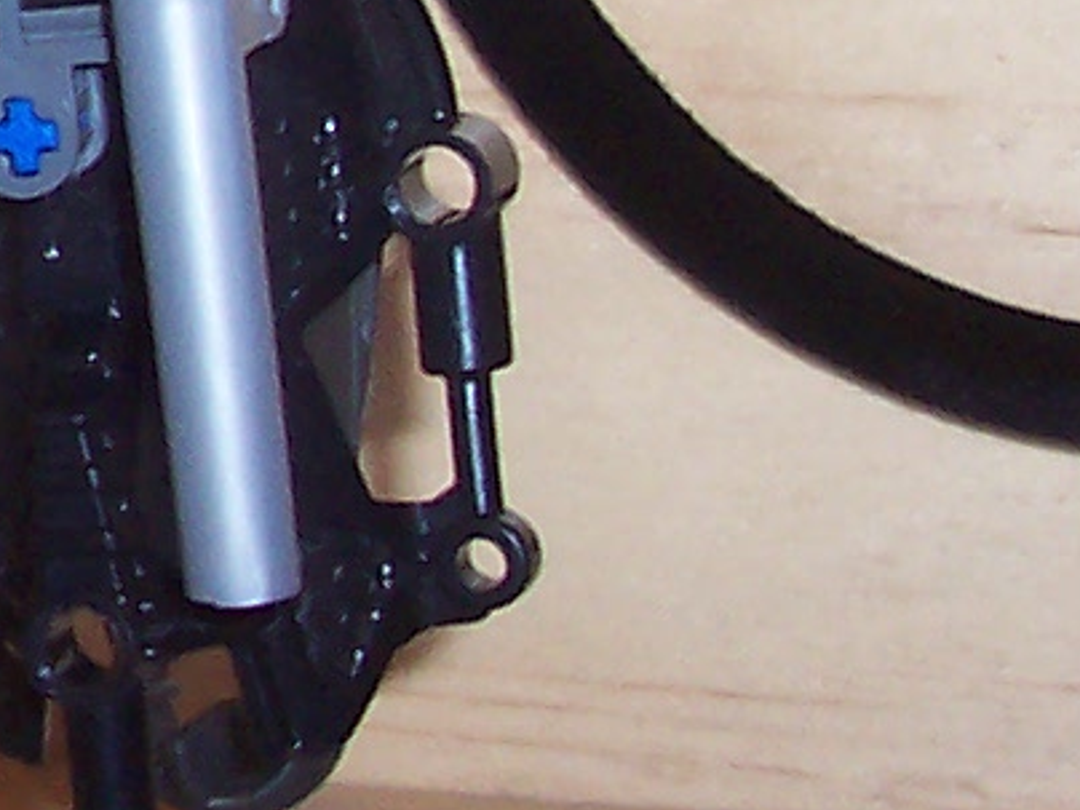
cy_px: -380
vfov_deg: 7.8
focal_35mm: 186
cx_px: -1016
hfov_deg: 9.9
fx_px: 5803
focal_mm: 5.6
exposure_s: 1/60
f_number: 2.8
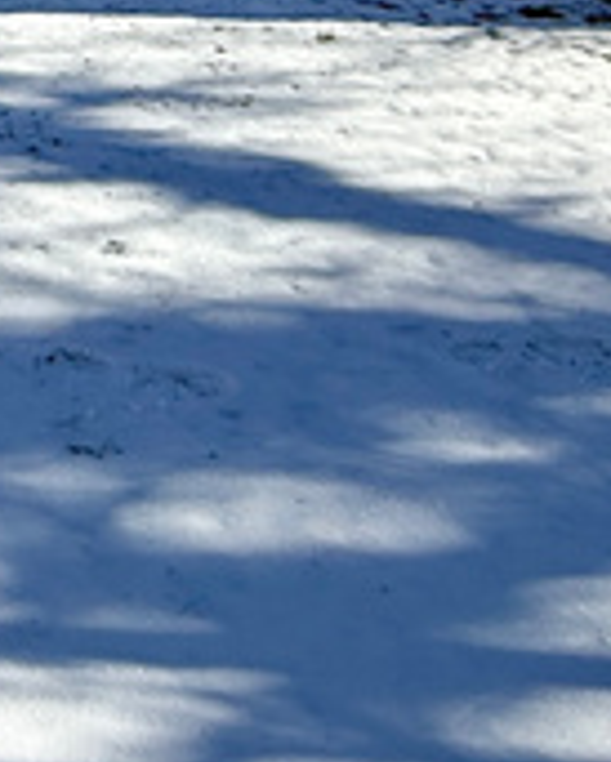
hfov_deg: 17.6
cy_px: -169
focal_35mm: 82
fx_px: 1852
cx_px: -174
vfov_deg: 21.5
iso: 50
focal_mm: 2.22
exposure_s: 1/1698
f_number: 2.2
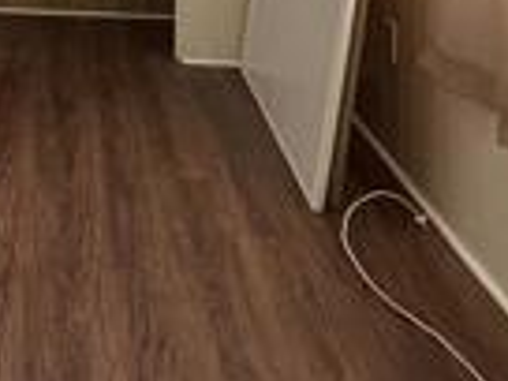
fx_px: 969
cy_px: -205
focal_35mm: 66
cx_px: -108
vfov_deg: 19.2
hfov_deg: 26.1
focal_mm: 2.22
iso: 400
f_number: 2.2
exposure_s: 1/60
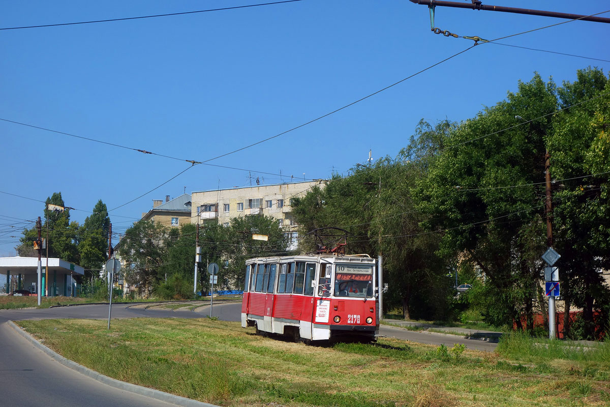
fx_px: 1508
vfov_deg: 15.4
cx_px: 305
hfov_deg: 22.9
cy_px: 204
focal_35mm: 89
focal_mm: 33.2
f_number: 7.1
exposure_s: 1/500
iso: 125
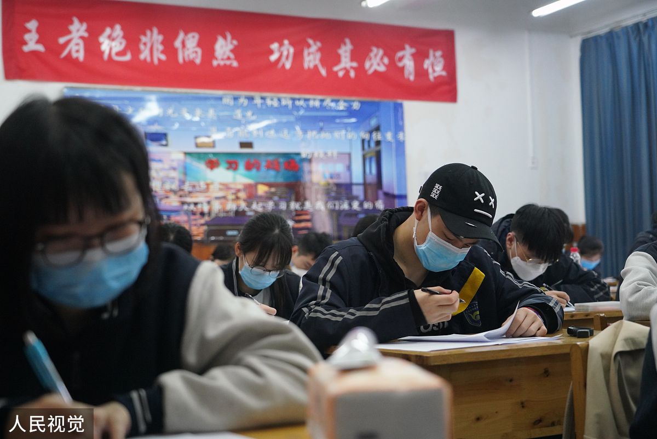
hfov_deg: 35.0
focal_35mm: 57
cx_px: 328
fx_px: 1041
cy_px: 220
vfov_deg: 23.8
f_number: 4
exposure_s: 1/250
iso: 6400
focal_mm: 57
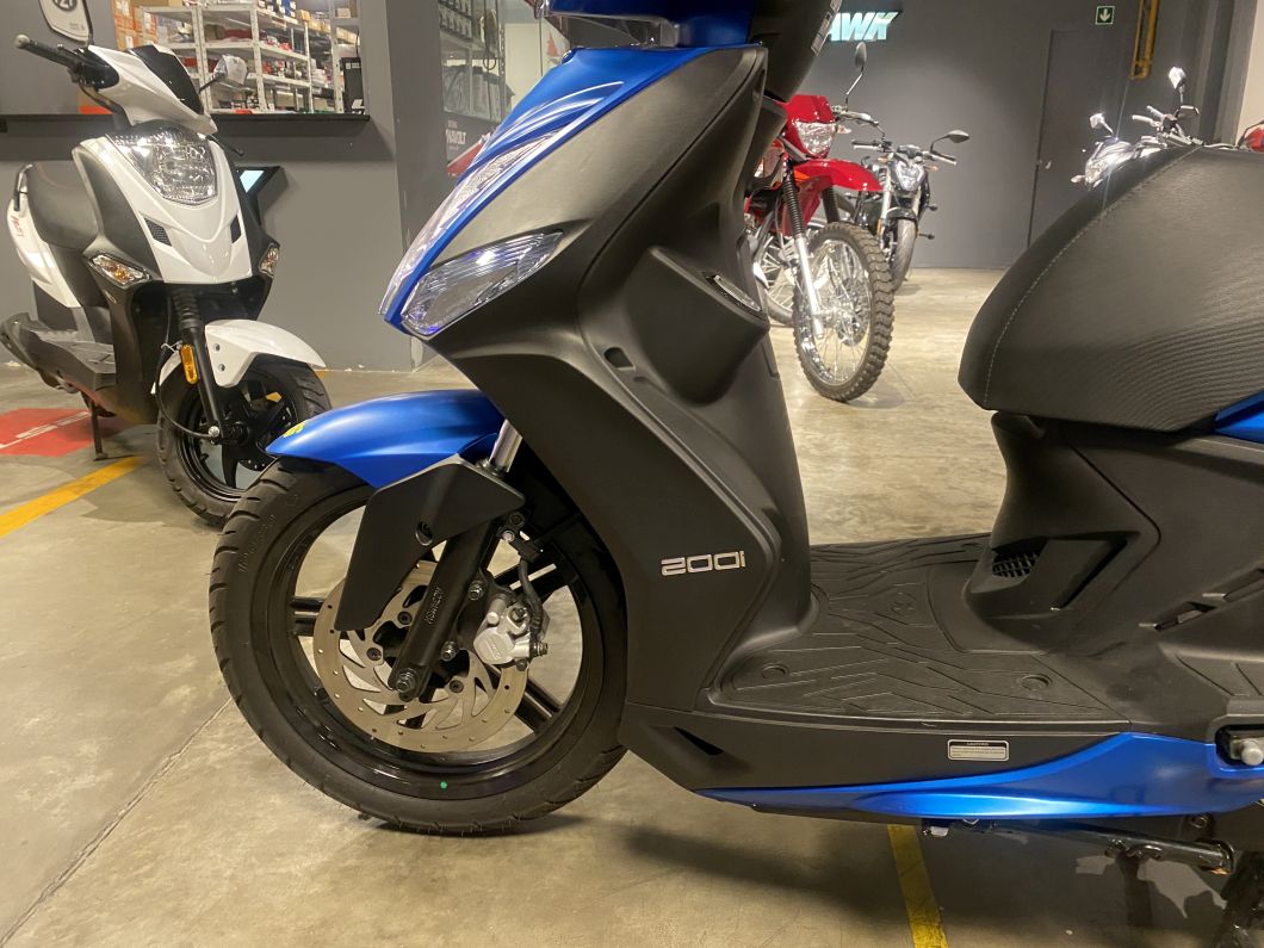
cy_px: 474
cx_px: 632
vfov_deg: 53.1
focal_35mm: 26
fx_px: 949
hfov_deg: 67.3
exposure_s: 1/50
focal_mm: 4.25
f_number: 1.8
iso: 500
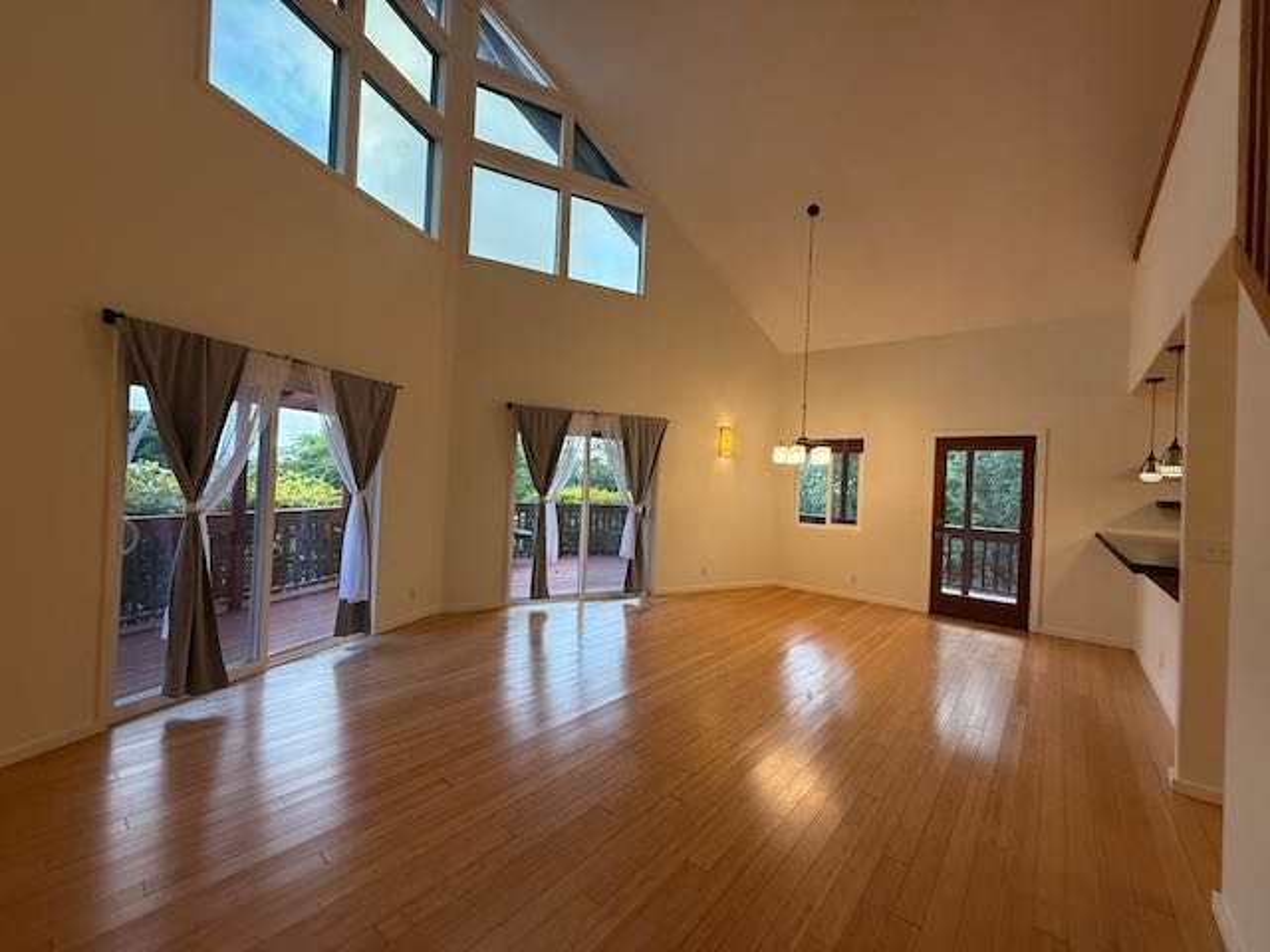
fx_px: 514
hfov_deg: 102.1
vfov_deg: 85.7
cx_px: 635
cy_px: 476
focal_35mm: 14
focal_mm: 2.22
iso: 250
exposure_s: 1/120
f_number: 2.2
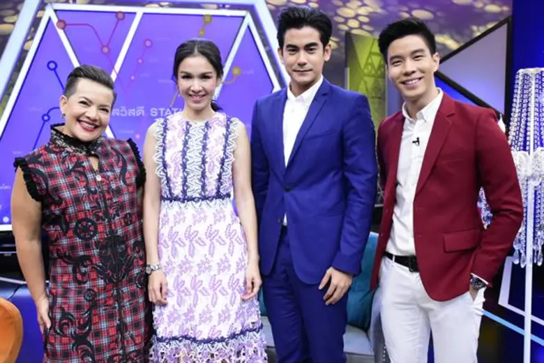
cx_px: 272
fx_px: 544
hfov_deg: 53.1
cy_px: 182
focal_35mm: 36
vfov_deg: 36.9
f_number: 4.5
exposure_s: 1/2500
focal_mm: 24
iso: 5000
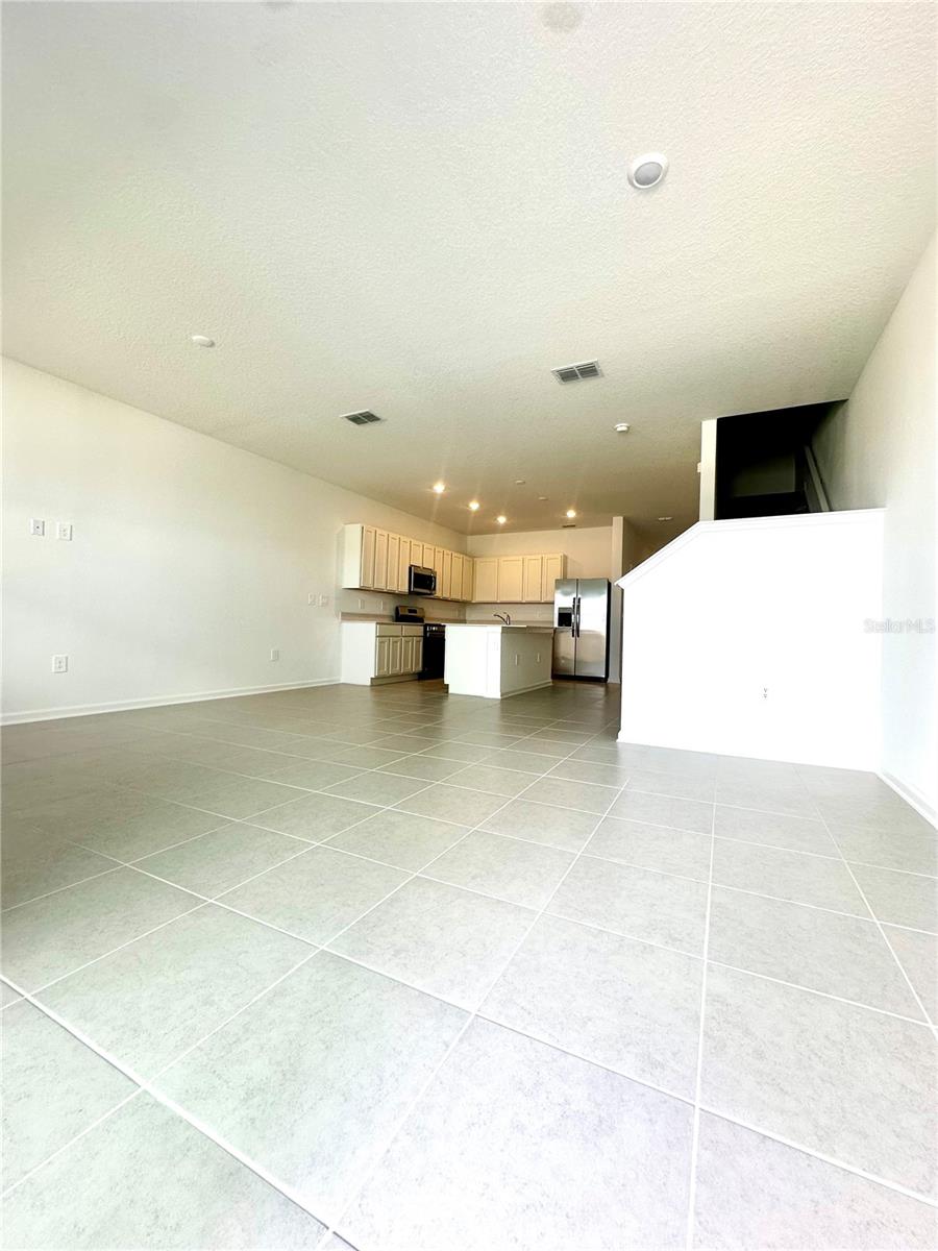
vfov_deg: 102.1
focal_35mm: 14
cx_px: 469
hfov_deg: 85.7
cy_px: 626
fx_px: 506
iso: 64
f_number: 2.2
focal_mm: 2.22
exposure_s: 1/120
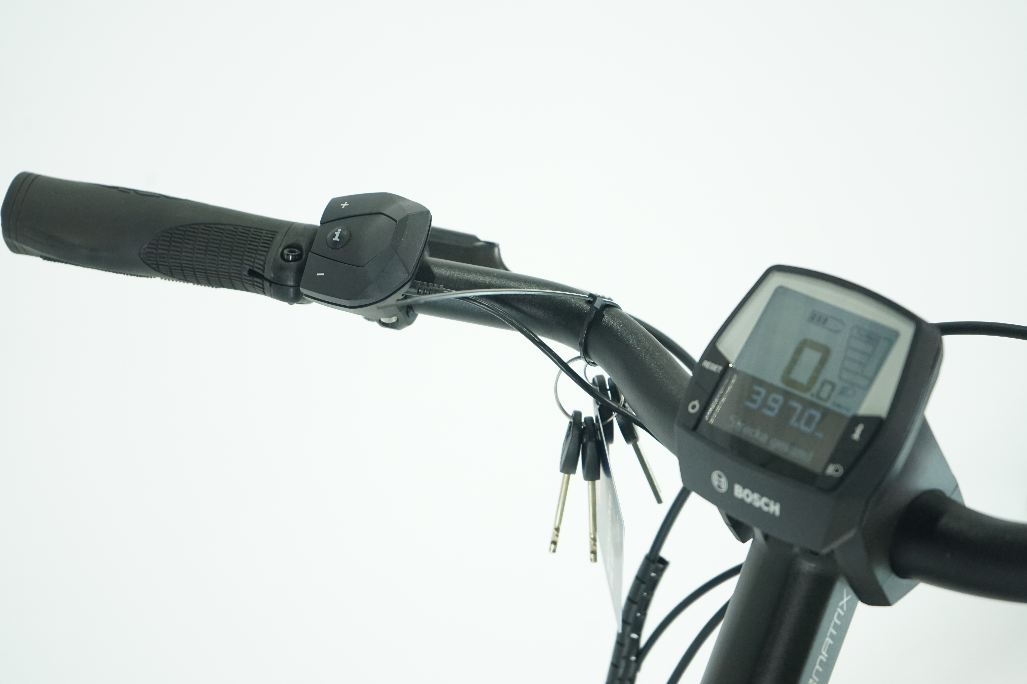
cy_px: 342
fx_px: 1911
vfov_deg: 20.3
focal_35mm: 67
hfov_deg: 30.1
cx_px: 514
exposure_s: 1/200
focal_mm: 67
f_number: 5.6
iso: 2500
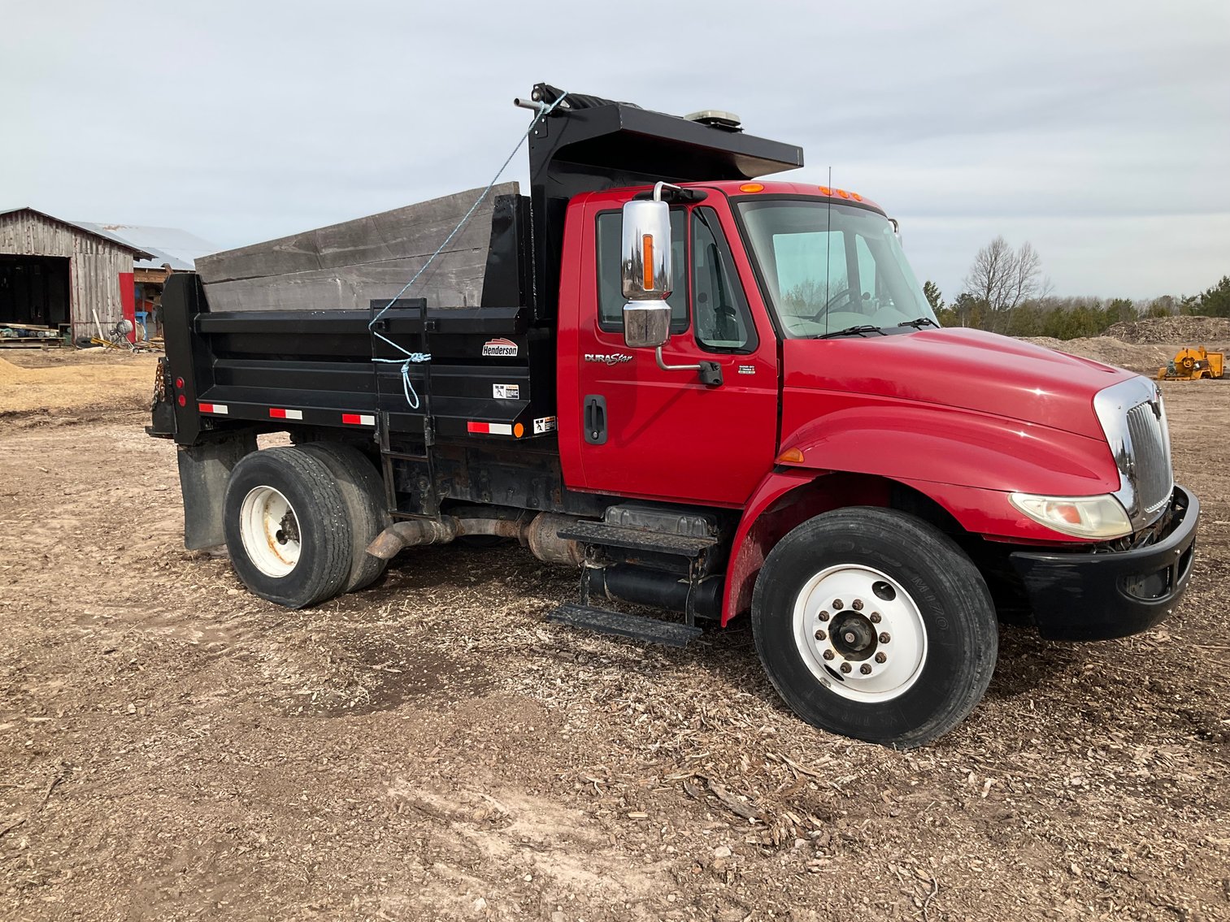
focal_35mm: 29
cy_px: 461
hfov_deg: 61.7
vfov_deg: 48.2
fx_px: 1031
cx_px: 615
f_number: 1.8
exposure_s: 1/1412
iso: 25
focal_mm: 3
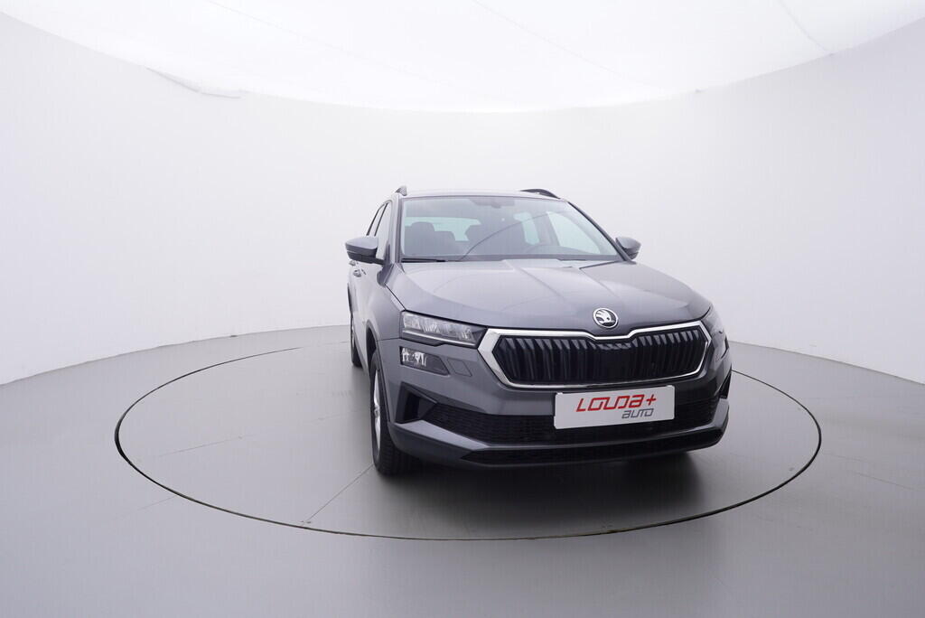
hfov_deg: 77.3
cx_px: 462
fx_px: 578
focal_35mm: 22
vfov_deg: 56.2
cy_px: 309
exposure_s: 1/80
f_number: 5
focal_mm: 15
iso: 200
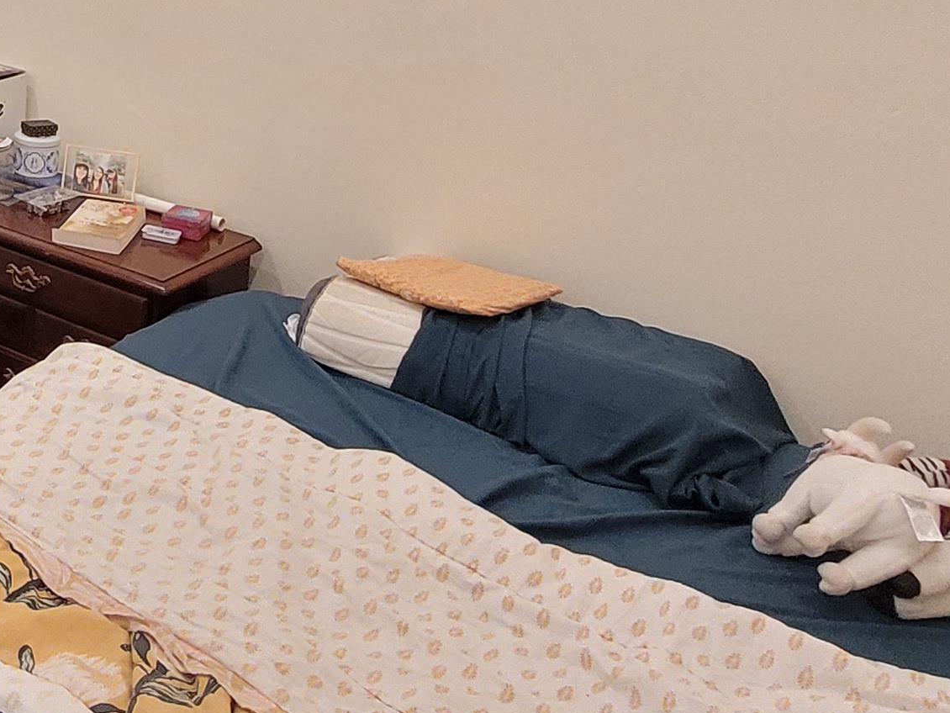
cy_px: -19
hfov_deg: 34.2
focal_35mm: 46
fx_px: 1263
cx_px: -156
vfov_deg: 29.2
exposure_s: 1/59
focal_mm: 1.74
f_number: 2.2
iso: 400
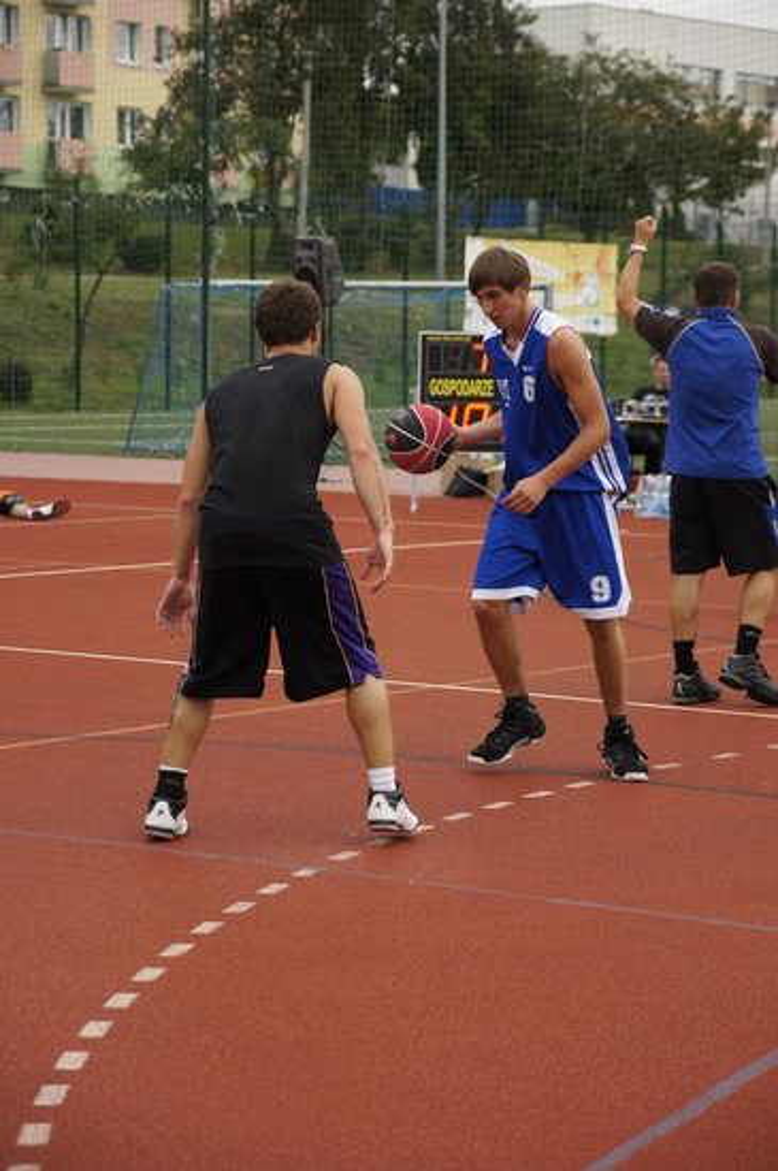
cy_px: 586
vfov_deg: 19.5
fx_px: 3410
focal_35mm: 105
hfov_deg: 13.0
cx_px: 389
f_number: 4
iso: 200
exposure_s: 1/800
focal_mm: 70
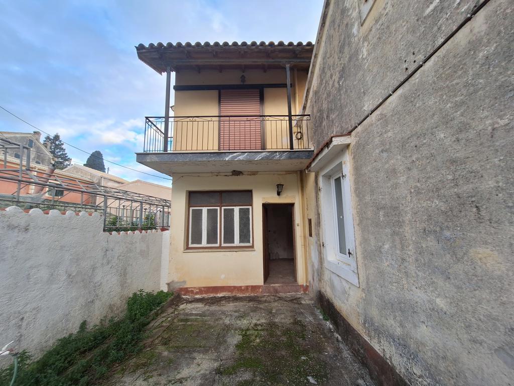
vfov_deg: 89.9
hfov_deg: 106.2
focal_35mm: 13
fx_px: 193
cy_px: 193
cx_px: 257
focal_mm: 1.74
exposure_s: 1/421
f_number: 2.2
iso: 40
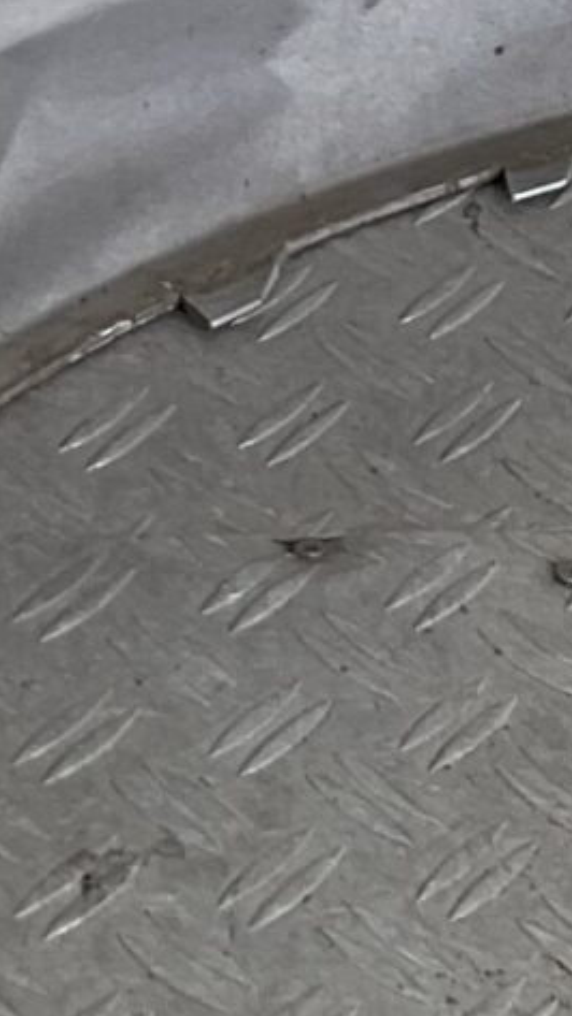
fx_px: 4612
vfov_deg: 12.0
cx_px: 959
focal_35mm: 171
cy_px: -492
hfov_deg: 7.0
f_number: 1.8
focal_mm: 3
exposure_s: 1/124
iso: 16
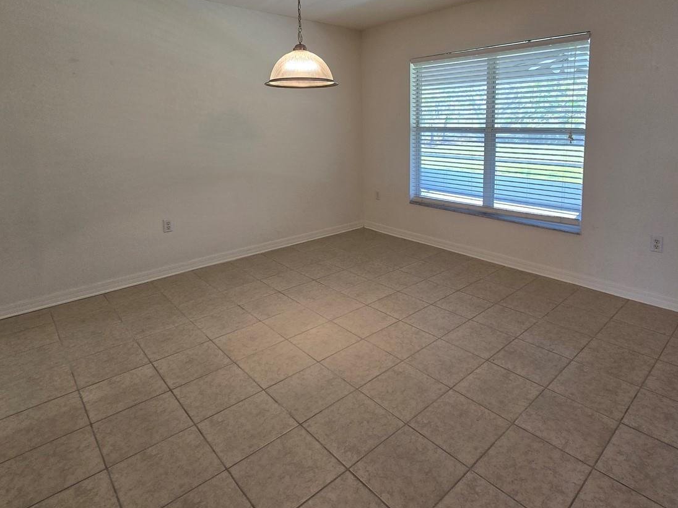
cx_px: 386
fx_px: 372
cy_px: 178
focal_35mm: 19
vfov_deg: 67.2
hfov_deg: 84.2
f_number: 2.2
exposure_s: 1/60
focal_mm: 2.2
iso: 64
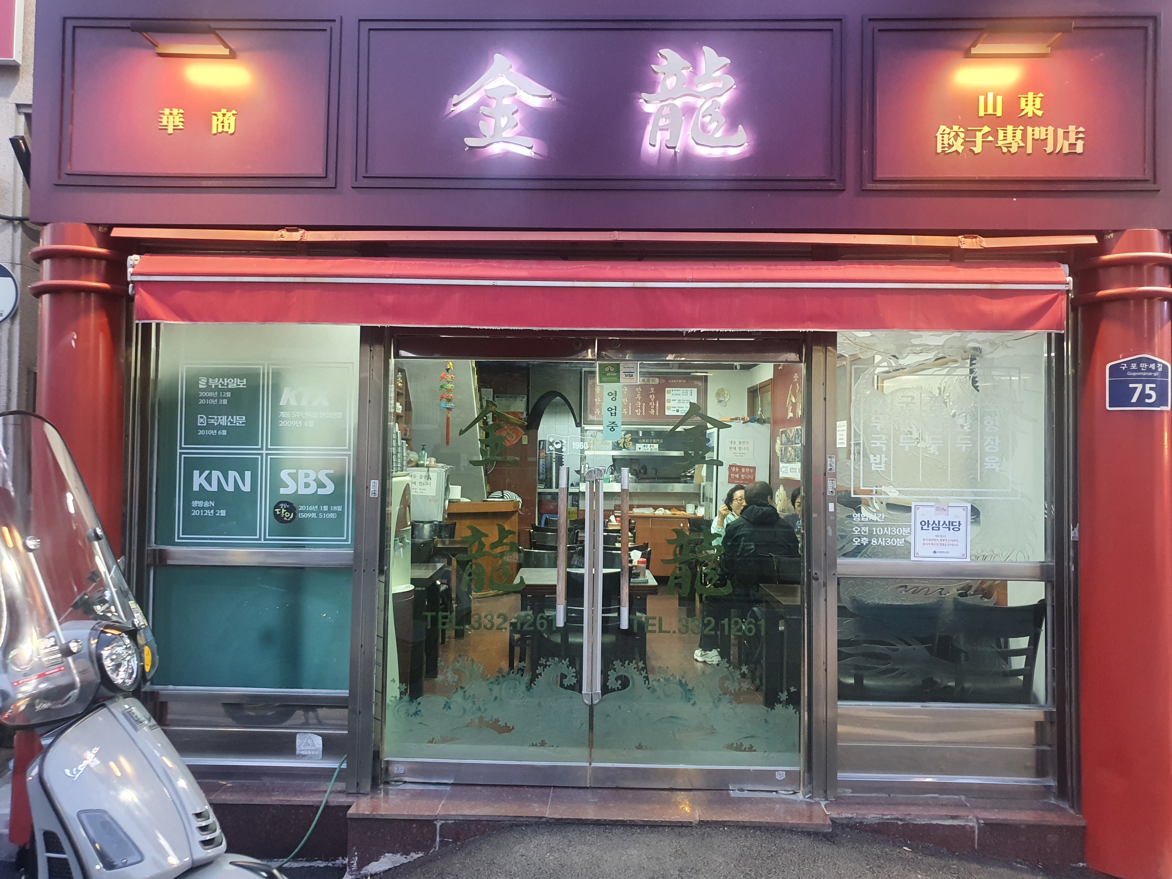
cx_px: 580
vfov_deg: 51.4
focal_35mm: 27
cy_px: 437
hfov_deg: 65.3
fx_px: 914
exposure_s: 1/40
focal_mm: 4.32
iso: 320
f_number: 1.5
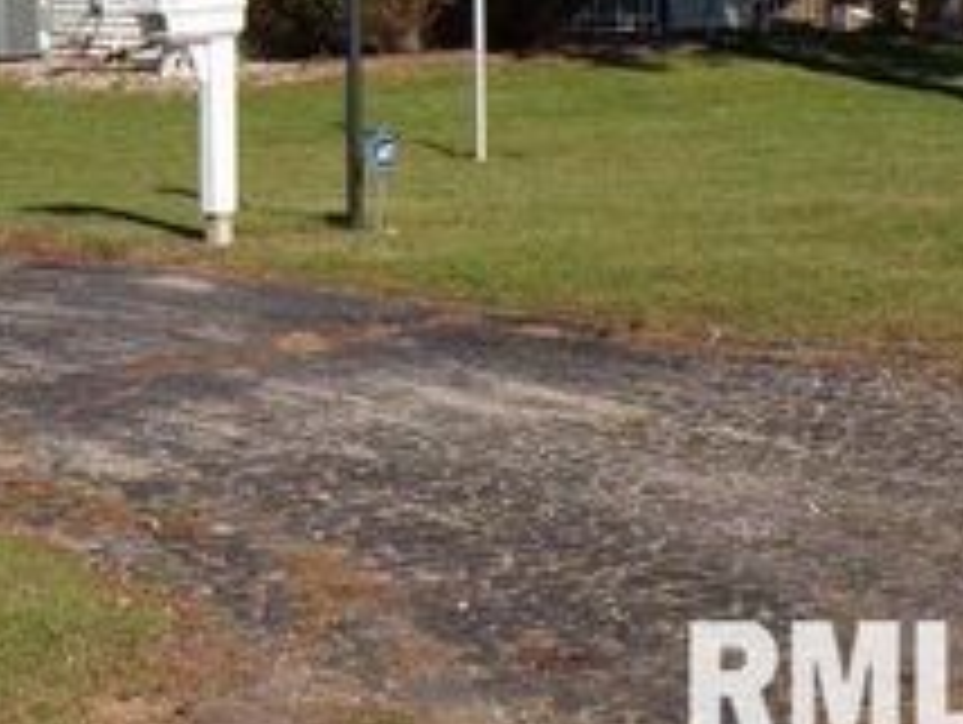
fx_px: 2729
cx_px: 99
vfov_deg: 14.8
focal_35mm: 98
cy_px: -43
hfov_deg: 19.6
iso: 100
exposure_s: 1/640
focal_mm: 7.6
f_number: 5.1
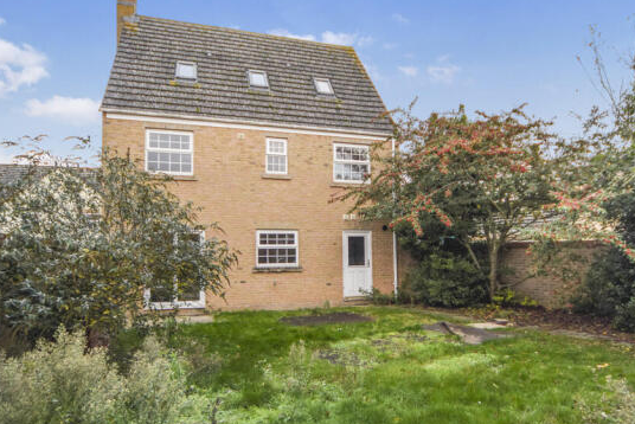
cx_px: 354
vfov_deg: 57.2
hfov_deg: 78.3
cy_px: 234
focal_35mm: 22
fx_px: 388
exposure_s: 1/80
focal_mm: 12
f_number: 4.5
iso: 250
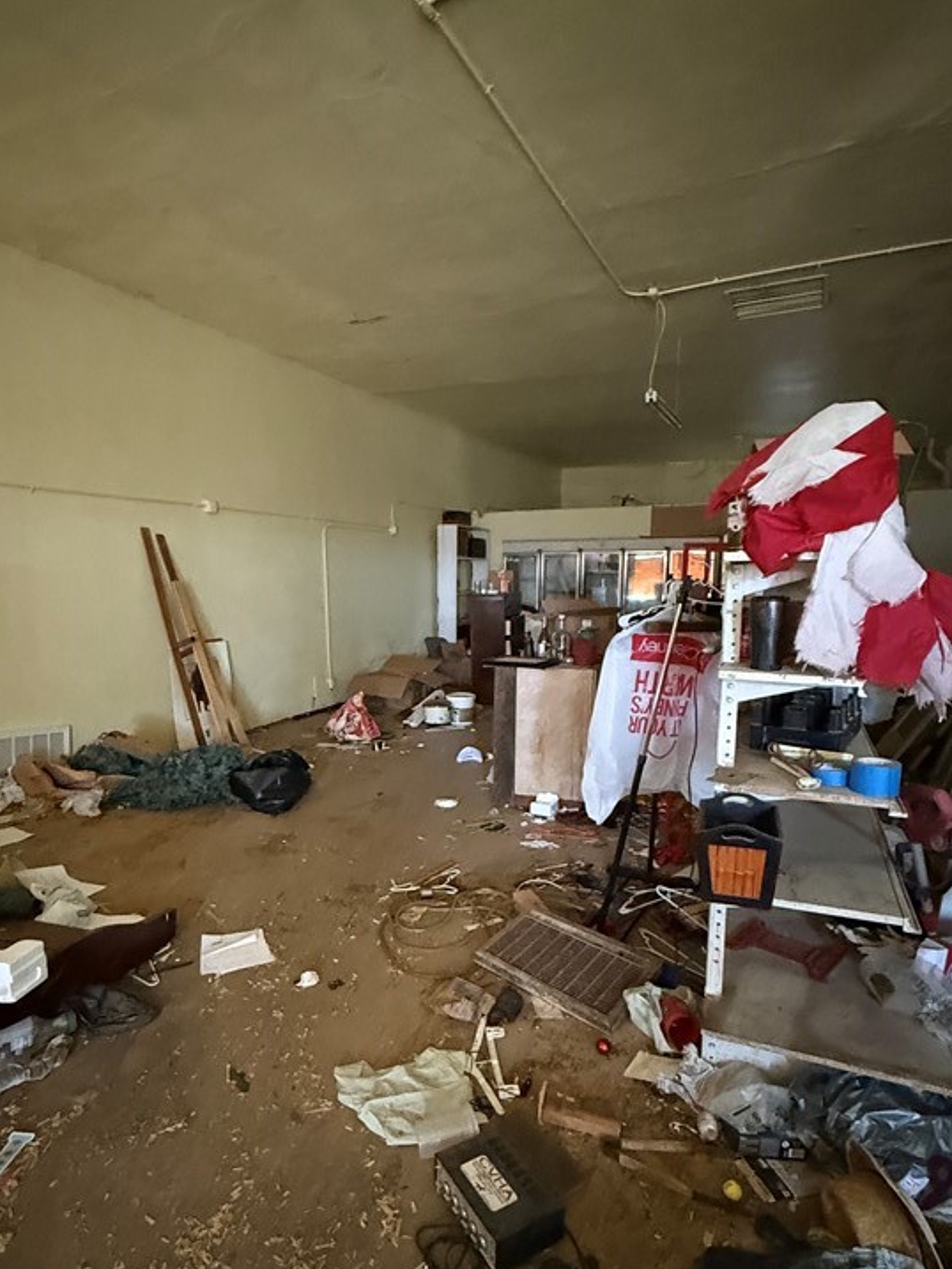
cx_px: 442
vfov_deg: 81.5
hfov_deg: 65.9
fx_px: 733
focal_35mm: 20
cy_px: 696
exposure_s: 1/60
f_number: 2.2
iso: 1250
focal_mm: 2.22
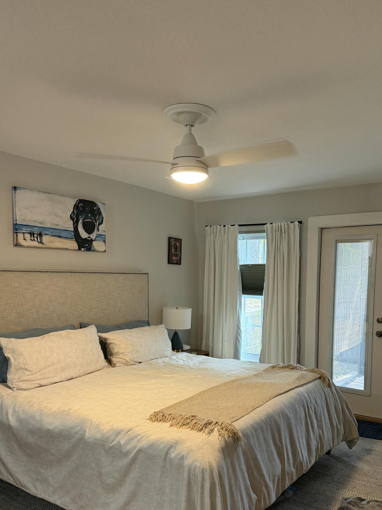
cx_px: 220
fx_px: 427
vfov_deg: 61.1
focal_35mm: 29
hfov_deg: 48.1
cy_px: 307
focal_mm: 6.76
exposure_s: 1/60
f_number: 1.78
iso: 250
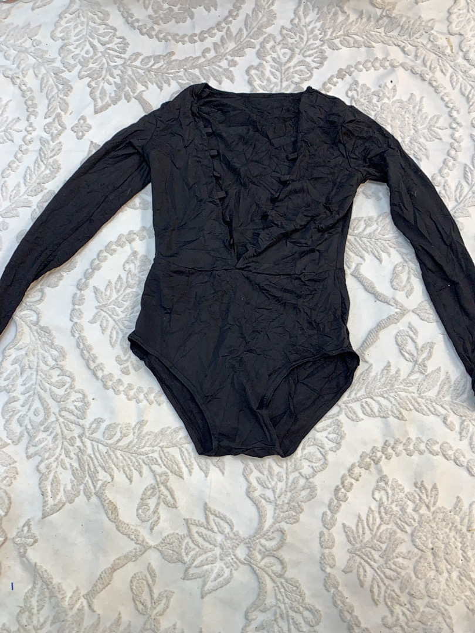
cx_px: 238
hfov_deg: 53.1
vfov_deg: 67.3
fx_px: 476
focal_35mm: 26
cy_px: 316
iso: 40
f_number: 1.8
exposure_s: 1/100
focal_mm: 4.25
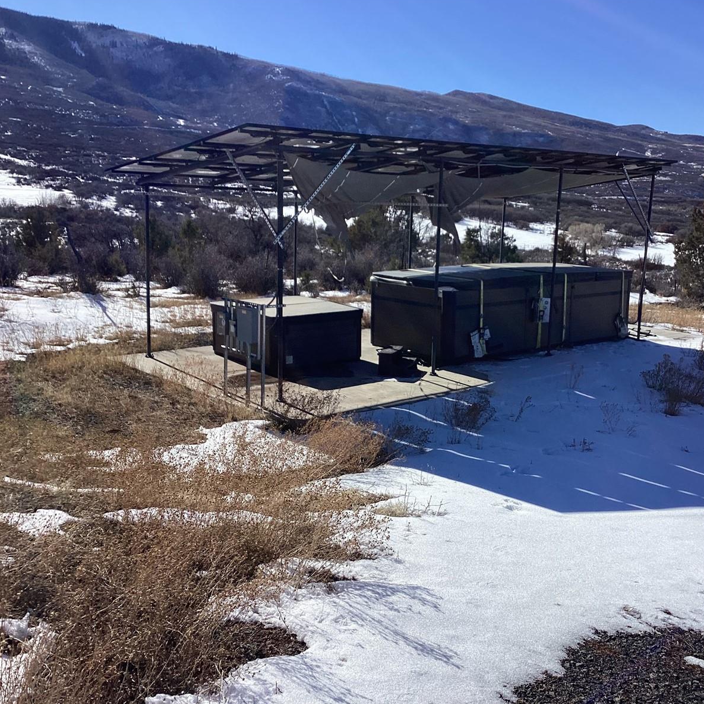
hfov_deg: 44.6
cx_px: 437
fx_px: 851
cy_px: 350
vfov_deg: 44.9
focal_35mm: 37
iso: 25
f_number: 2.4
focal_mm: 3.3
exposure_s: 1/2262
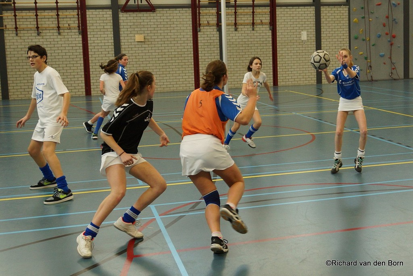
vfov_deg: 34.3
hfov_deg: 49.5
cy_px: 138
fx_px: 448
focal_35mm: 39
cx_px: 206
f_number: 2.8
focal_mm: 26
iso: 800
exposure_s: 1/320
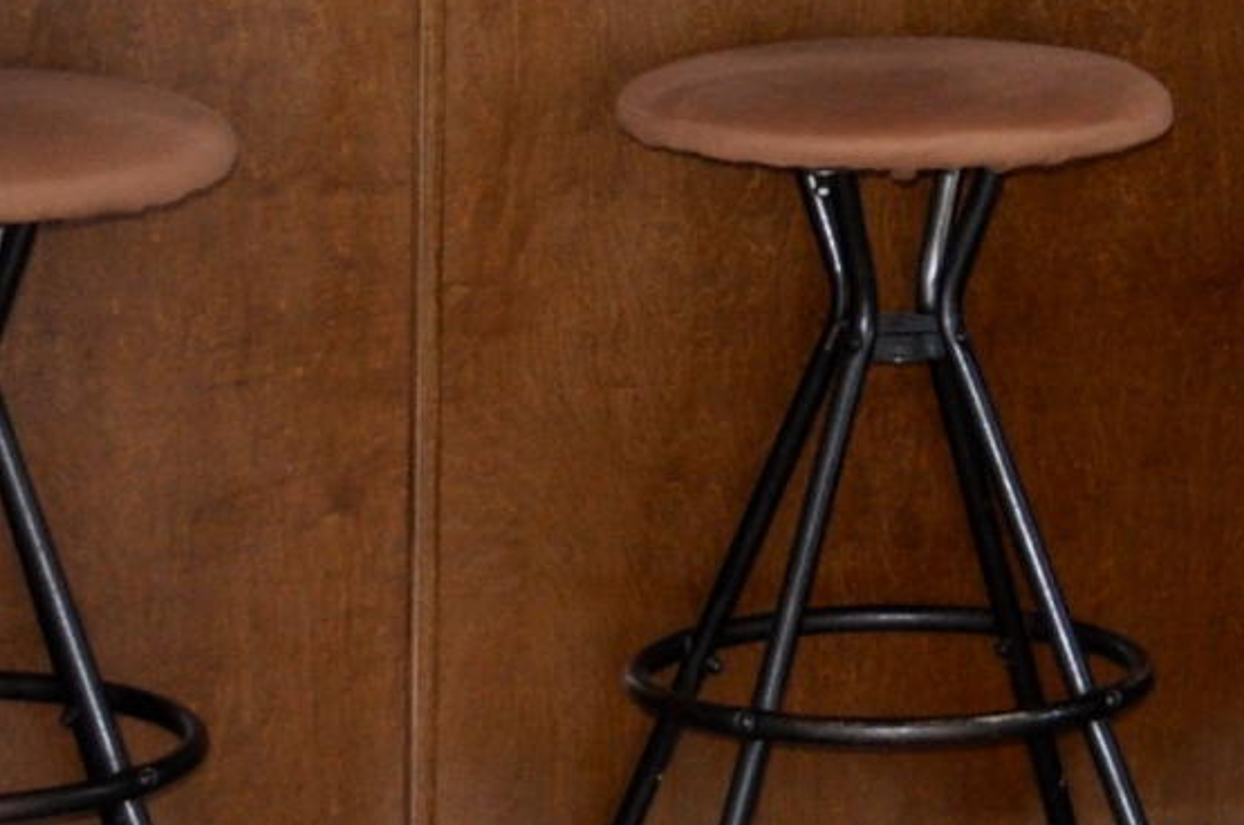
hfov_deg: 9.3
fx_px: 7279
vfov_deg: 6.4
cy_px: -646
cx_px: 2212
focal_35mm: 211
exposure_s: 1/200
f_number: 4.2
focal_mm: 26
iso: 220
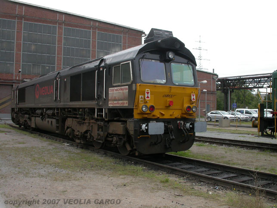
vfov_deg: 37.7
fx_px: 304
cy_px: 104
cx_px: 138
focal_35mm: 38
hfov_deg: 49.0
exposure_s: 1/177
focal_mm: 7.85
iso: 100
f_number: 6.7
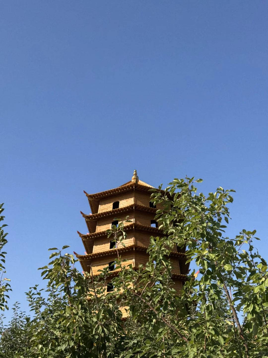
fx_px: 495
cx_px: 134
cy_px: 179
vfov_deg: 39.7
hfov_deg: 30.3
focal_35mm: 48
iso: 64
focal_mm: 6.76
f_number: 1.78
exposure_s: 1/3425
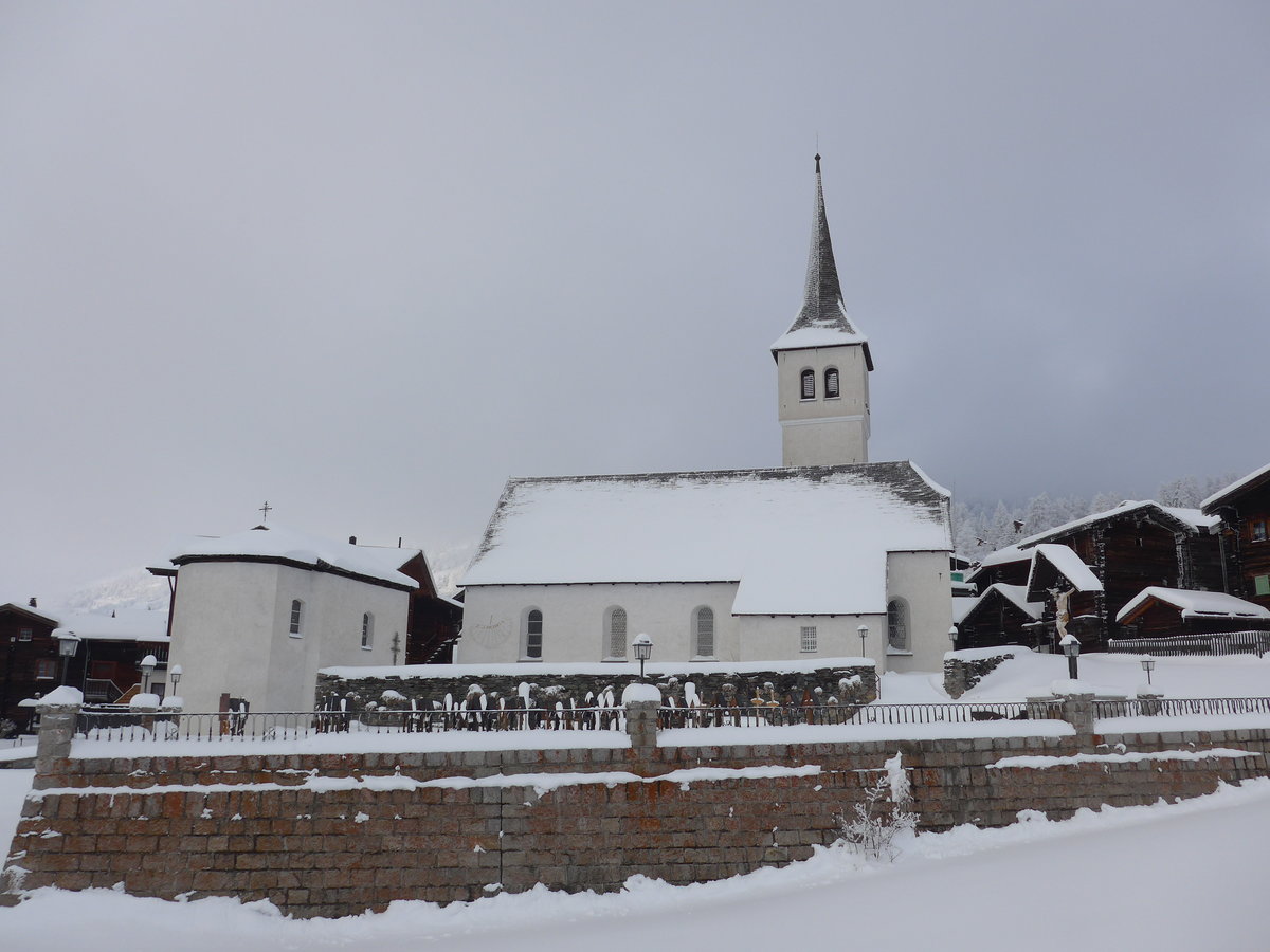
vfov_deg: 48.2
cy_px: 476
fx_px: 1064
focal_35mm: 29
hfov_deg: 61.7
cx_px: 635
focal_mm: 6
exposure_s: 1/1600
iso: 80
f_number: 2.8
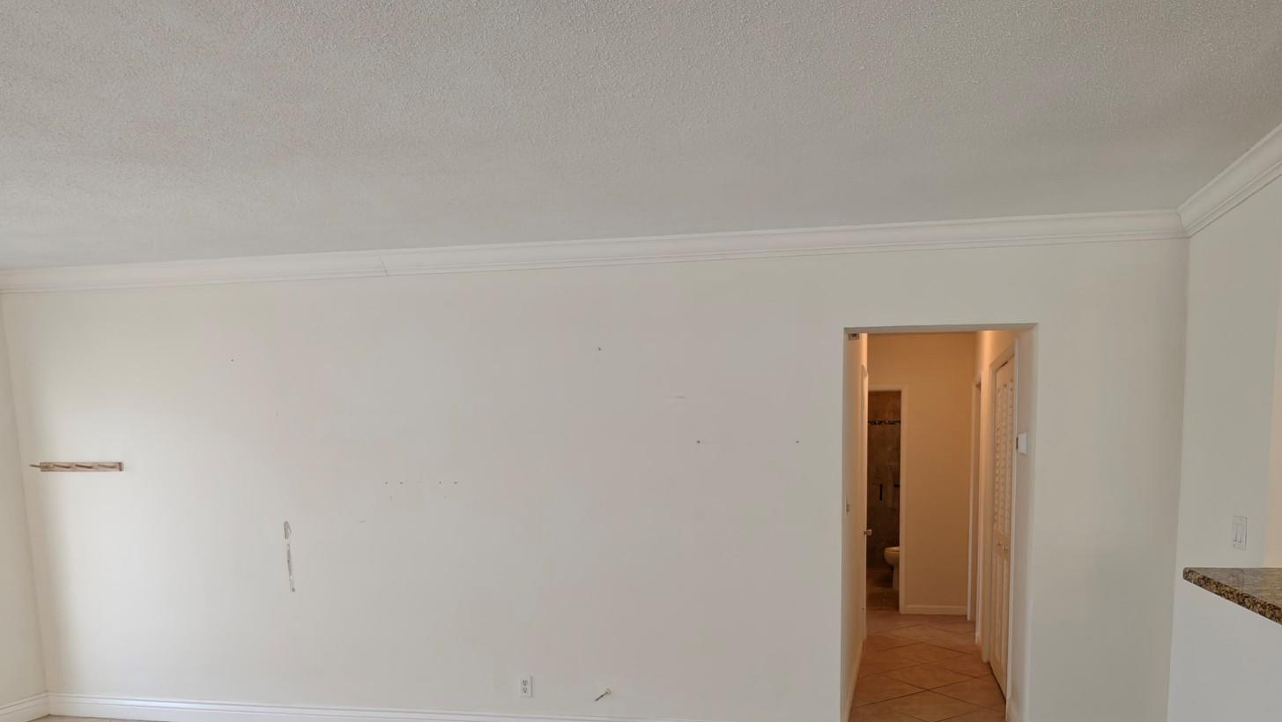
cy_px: 544
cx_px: 768
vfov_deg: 47.6
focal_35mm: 23
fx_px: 782
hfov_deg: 77.8
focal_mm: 2.3
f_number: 2
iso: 200
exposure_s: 1/120
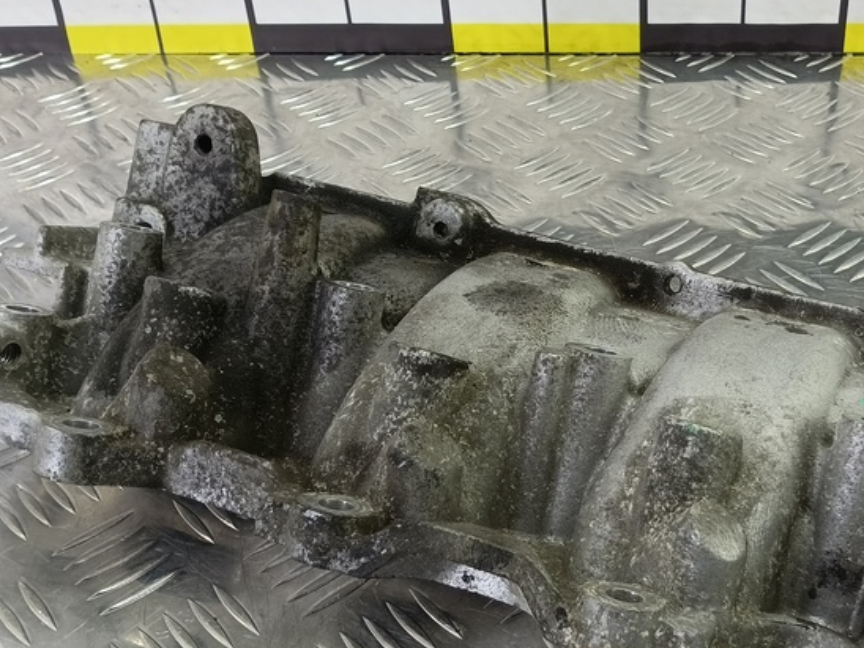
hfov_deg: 42.9
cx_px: 612
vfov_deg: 33.1
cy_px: 462
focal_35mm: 43
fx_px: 1073
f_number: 1.6
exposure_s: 1/50
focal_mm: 4.11
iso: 140
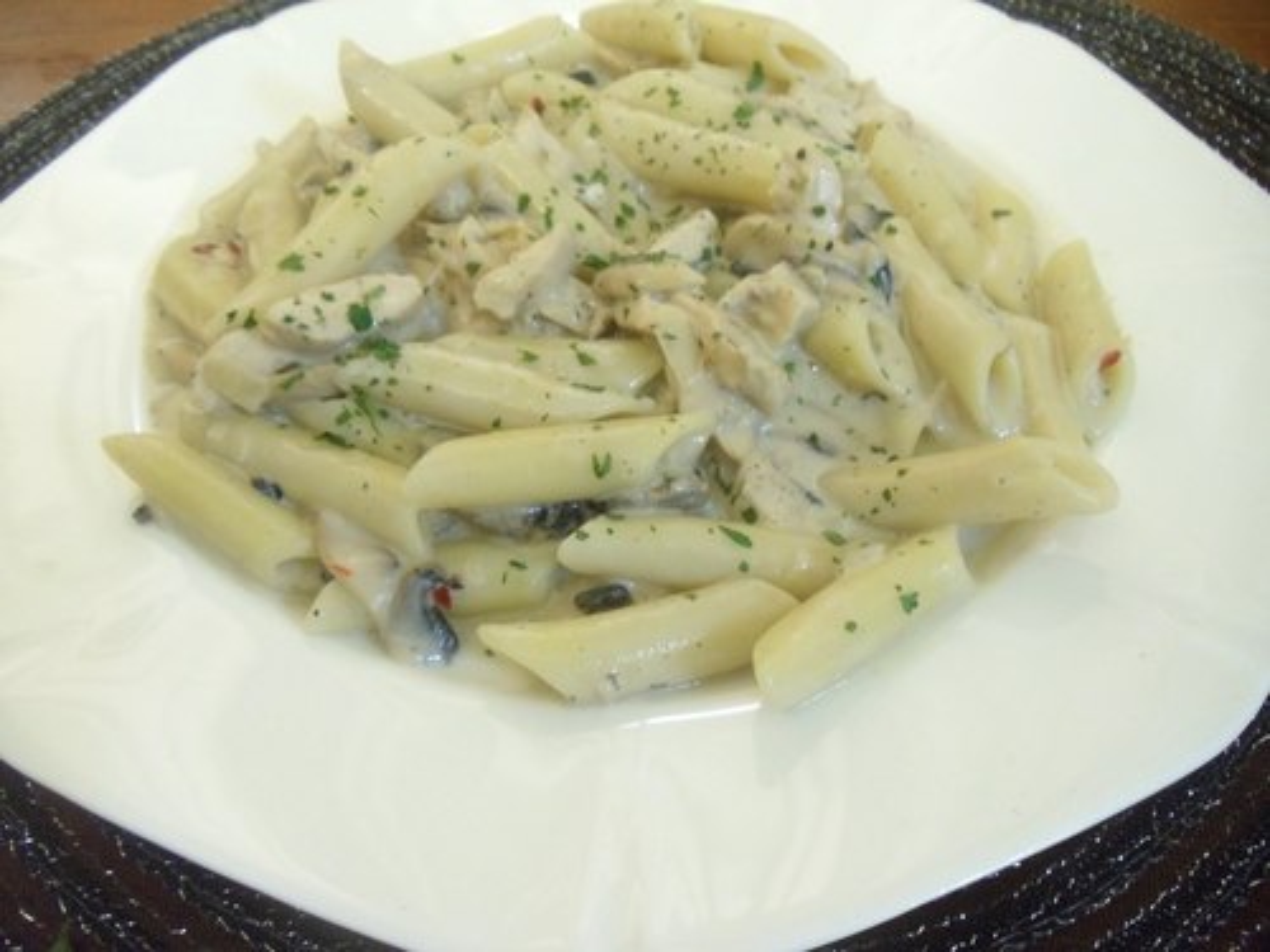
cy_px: 476
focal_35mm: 44
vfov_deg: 32.9
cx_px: 635
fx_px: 1614
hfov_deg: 42.9
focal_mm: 6
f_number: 3.5
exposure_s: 1/10
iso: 400
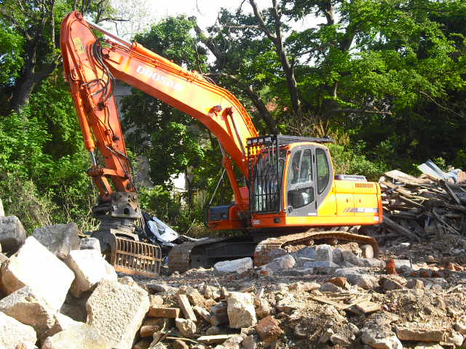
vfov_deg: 22.6
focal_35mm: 65
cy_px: 174
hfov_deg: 29.8
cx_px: 233
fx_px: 875
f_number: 3.8
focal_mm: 10.7
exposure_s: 1/200
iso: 64
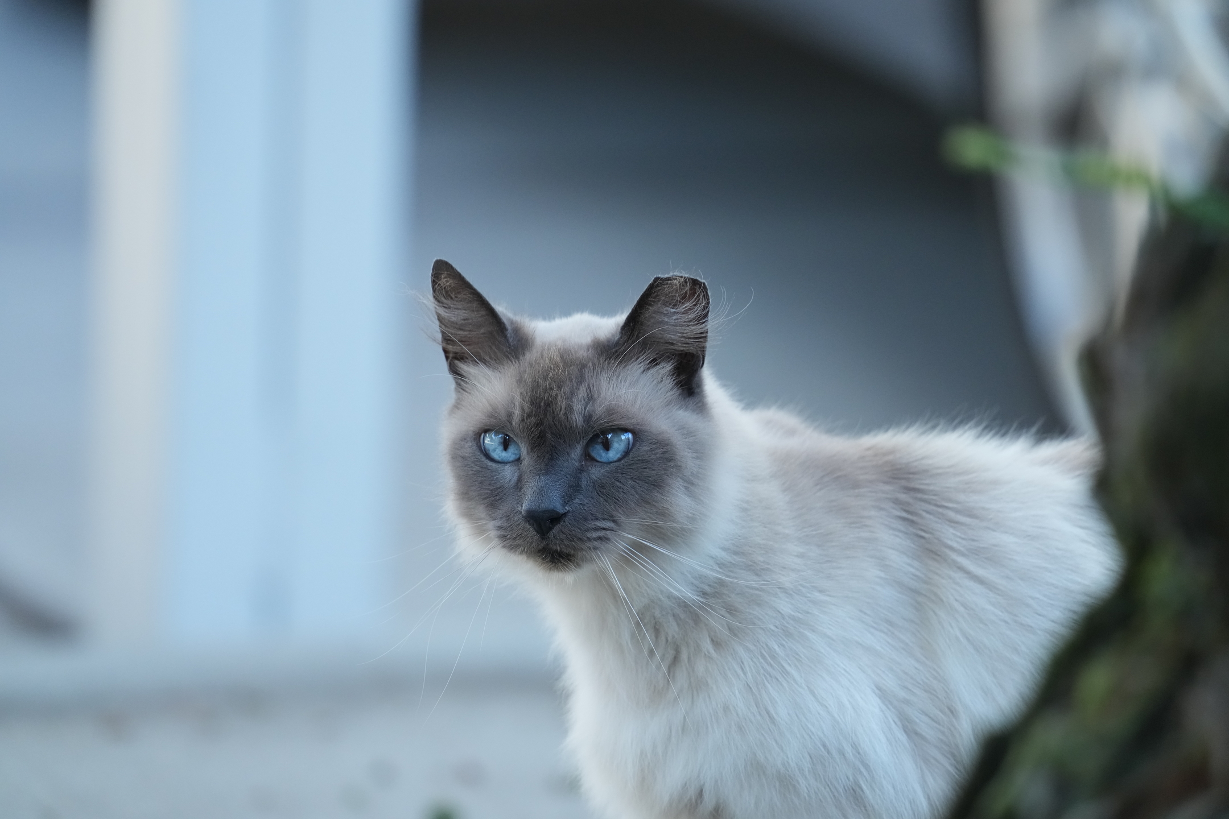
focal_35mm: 600
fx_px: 20482
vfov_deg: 2.3
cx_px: 614
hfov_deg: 3.4
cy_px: 410
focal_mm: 600
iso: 3200
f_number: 5.6
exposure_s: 1/400
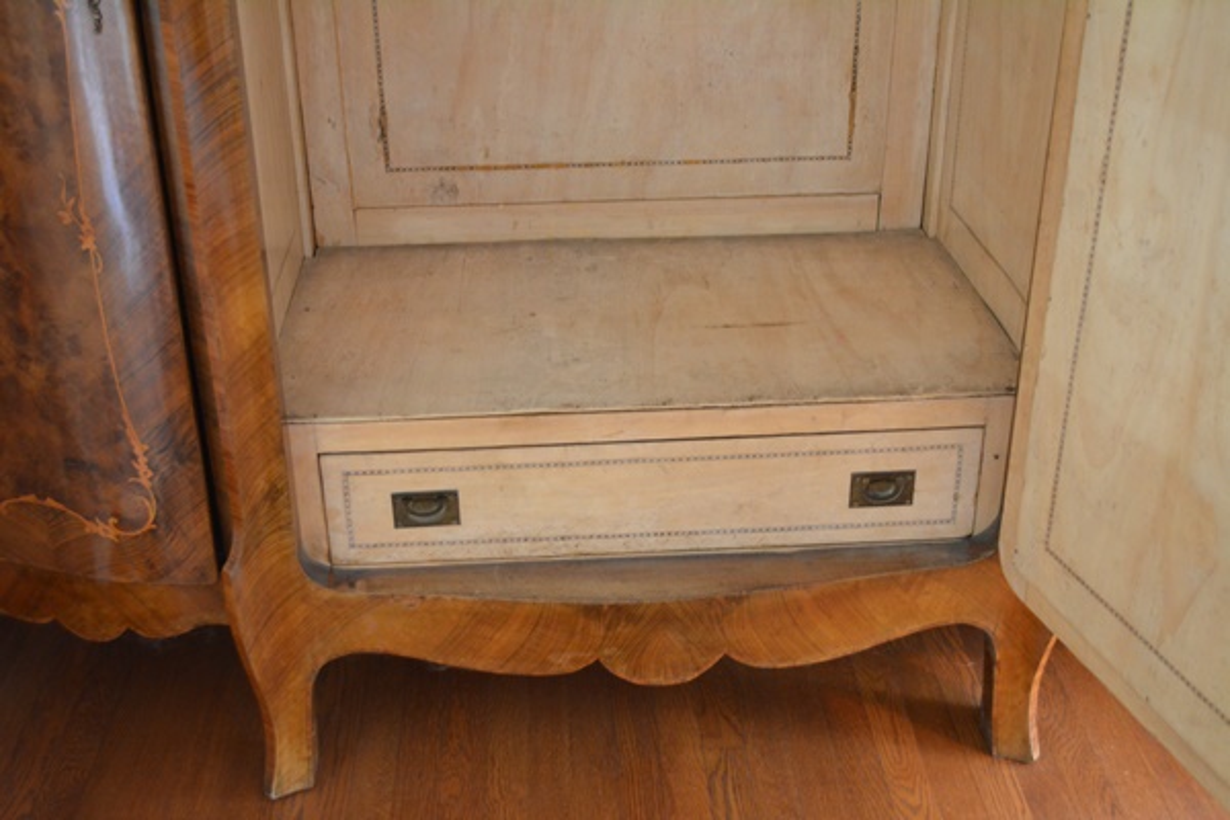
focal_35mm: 44
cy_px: 410
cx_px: 615
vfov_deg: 30.8
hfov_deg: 45.0
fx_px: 1486
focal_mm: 29
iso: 2200
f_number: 4.5
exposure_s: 1/30
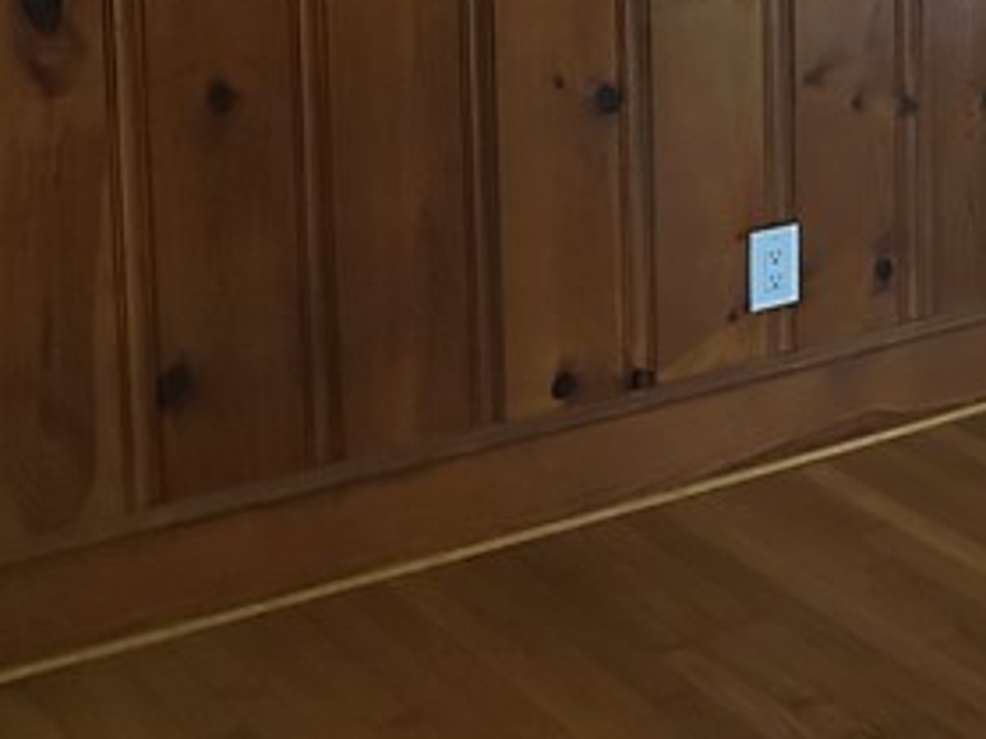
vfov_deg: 16.0
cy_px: -194
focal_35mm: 88
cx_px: 1513
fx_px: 2506
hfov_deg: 19.3
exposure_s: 1/48
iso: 1000
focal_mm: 6.86
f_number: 1.78
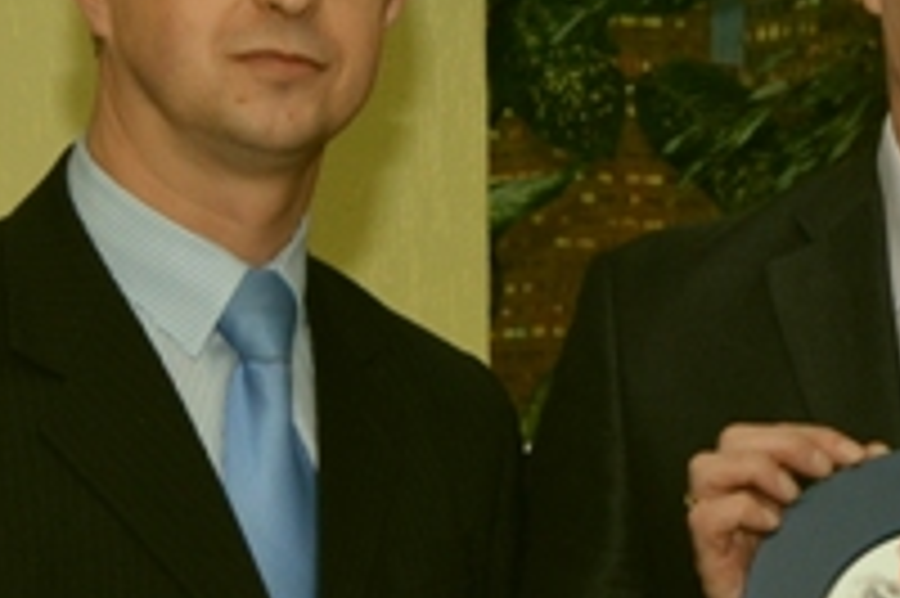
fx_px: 5520
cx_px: 981
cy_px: 344
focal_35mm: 221
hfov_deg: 9.2
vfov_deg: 6.2
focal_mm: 46
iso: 800
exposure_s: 1/60
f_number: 7.1
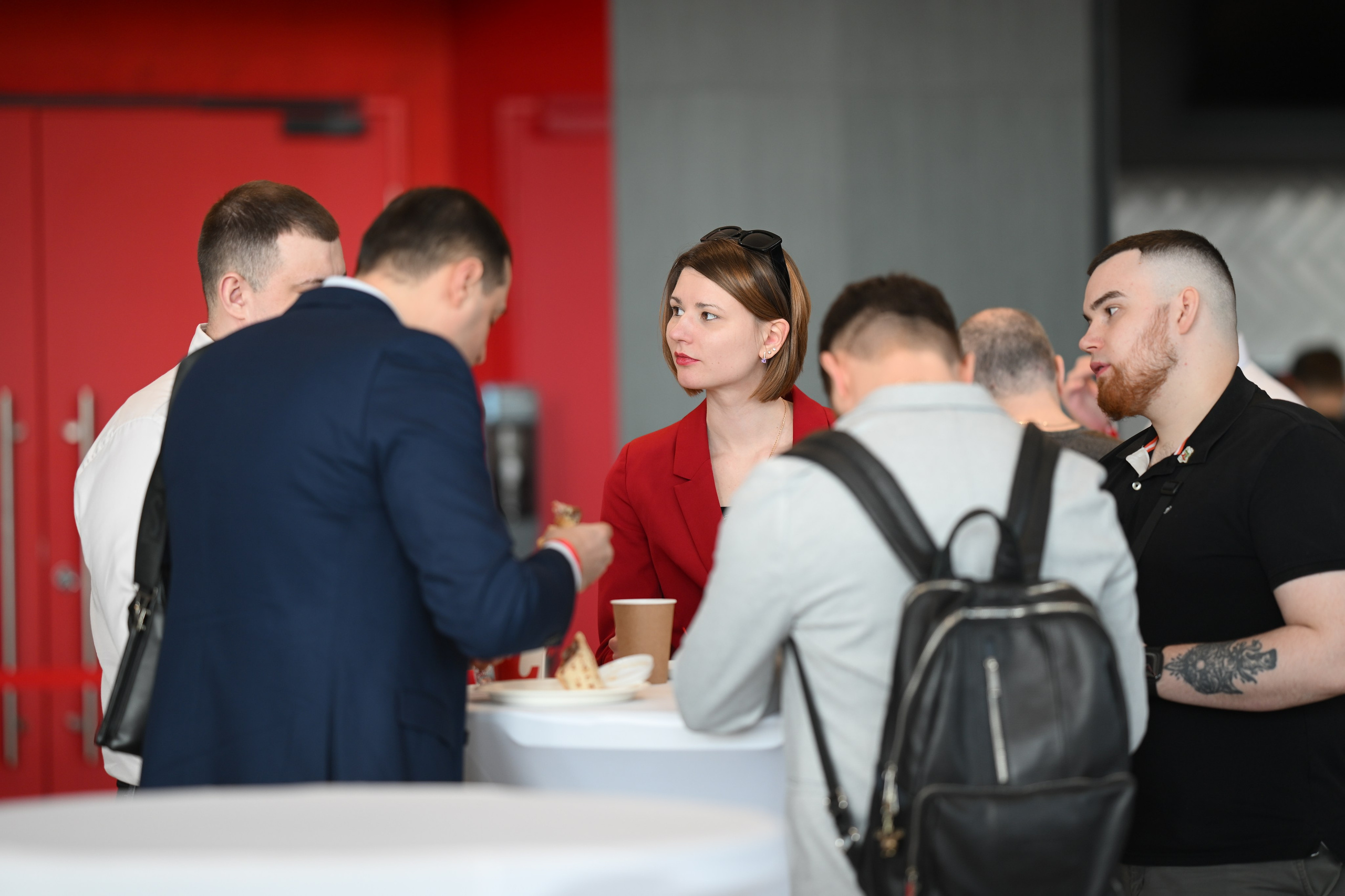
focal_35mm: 135
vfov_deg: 10.2
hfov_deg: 15.2
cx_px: 672
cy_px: 448
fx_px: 5044
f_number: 1.8
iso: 250
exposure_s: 1/250
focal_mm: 135
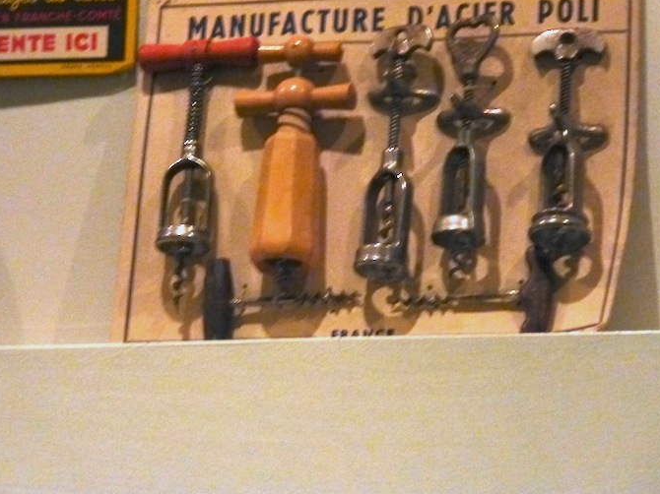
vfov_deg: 7.3
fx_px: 3869
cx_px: 326
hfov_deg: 9.8
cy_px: 207
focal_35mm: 203
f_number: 5.8
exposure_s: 1/8
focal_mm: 30.4
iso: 800
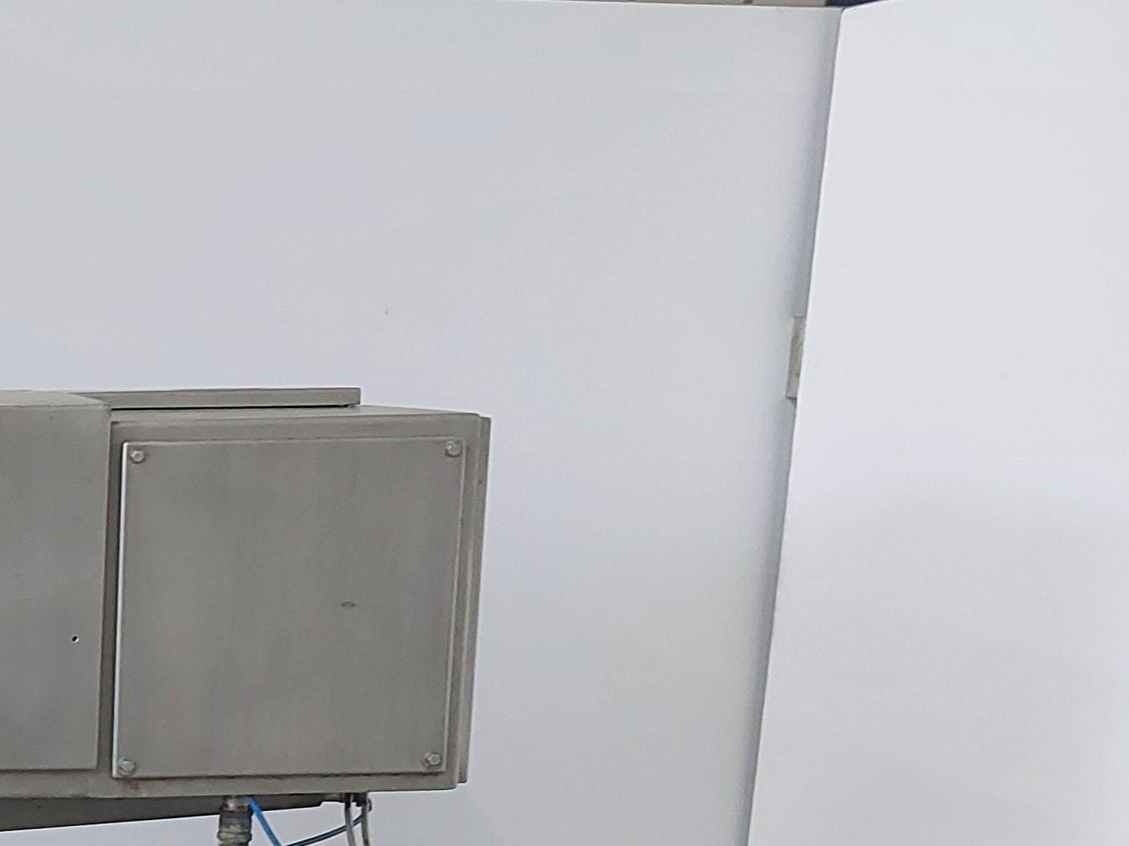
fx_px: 2283
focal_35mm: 70
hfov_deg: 24.7
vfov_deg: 20.4
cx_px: -279
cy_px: 822
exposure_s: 1/50
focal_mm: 4
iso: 320
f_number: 1.8
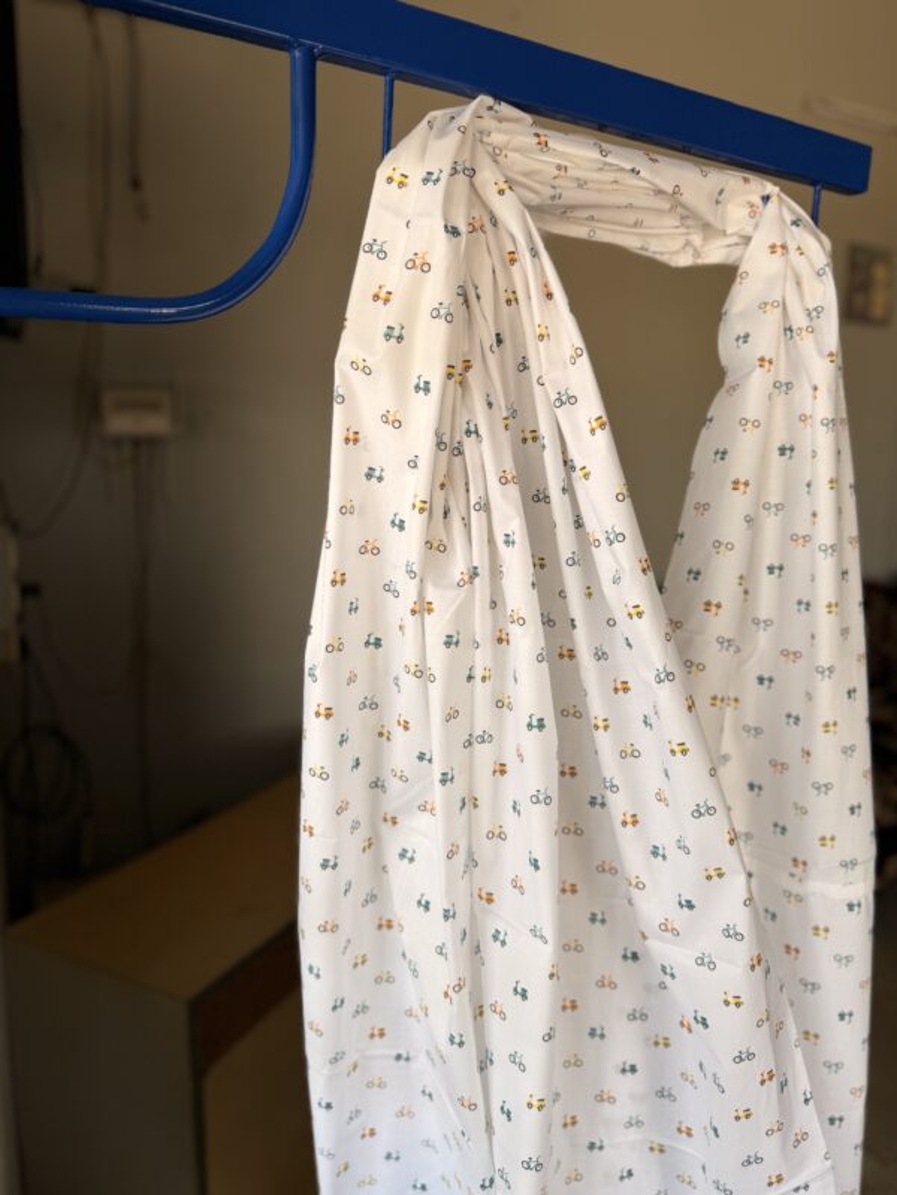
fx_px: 829
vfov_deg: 71.6
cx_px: 448
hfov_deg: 56.8
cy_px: 598
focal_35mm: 24
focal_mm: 6.76
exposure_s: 1/226
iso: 64
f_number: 1.78
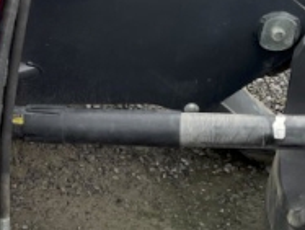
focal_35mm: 111
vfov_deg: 13.4
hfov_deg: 16.3
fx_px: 980
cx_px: -137
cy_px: 67
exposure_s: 1/401
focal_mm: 4.2
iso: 32
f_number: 1.6
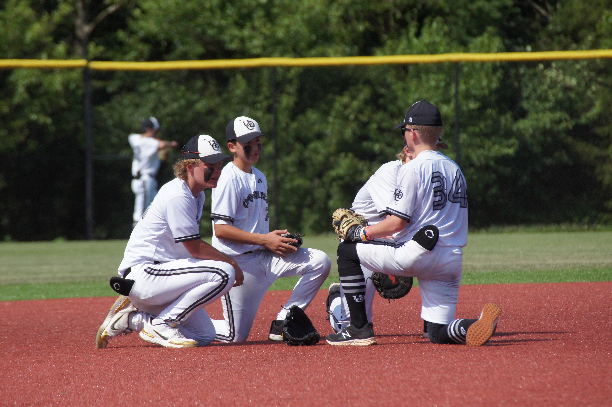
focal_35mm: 375
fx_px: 6371
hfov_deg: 5.5
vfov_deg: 3.7
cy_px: 204
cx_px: 306
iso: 800
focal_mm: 250
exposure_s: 1/4000
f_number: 6.3
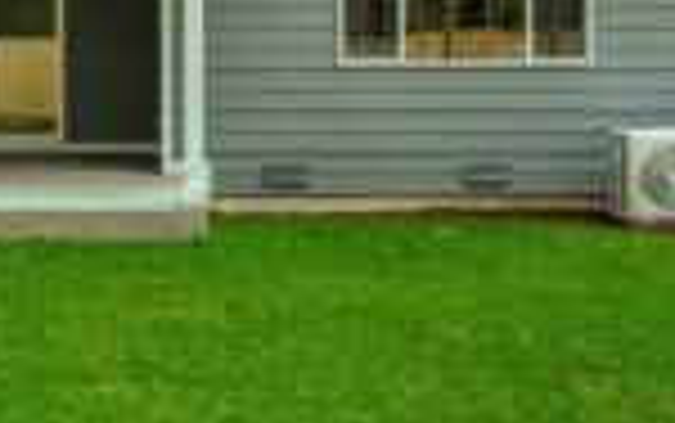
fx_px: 700
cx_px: 81
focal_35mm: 38
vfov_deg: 26.9
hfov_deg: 46.9
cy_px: -160
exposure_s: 1/30
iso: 80
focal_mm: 14
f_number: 7.1
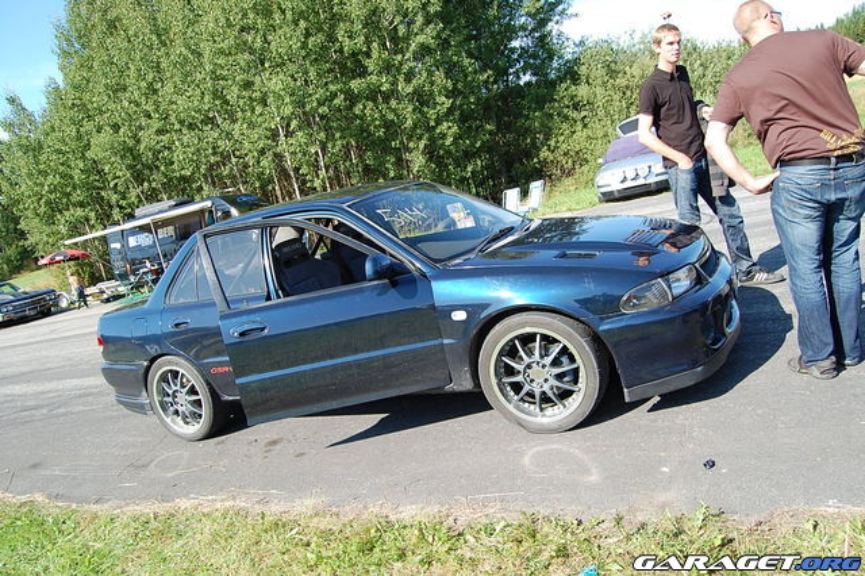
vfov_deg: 47.9
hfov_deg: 67.4
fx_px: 648
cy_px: 288
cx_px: 432
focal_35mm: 27
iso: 200
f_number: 7.1
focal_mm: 18
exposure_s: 1/200
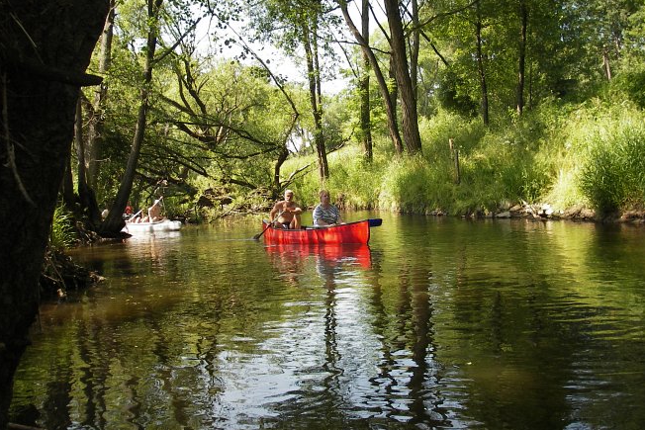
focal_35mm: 40
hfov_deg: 48.4
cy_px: 239
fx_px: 717
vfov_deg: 33.4
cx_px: 321
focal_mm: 6.3
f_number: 3.3
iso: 50
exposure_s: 1/160
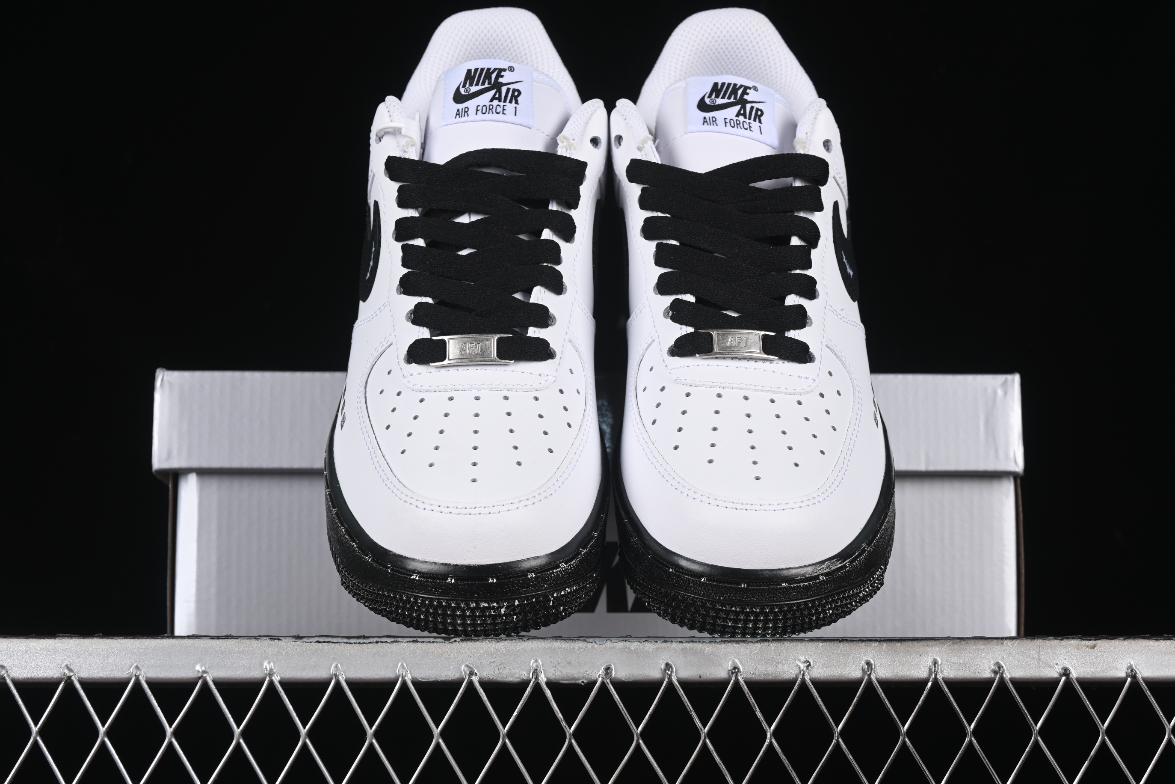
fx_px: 2481
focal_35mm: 76
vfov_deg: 18.0
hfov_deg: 26.6
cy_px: 392
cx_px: 594
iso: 160
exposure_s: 1/100
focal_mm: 50
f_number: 8
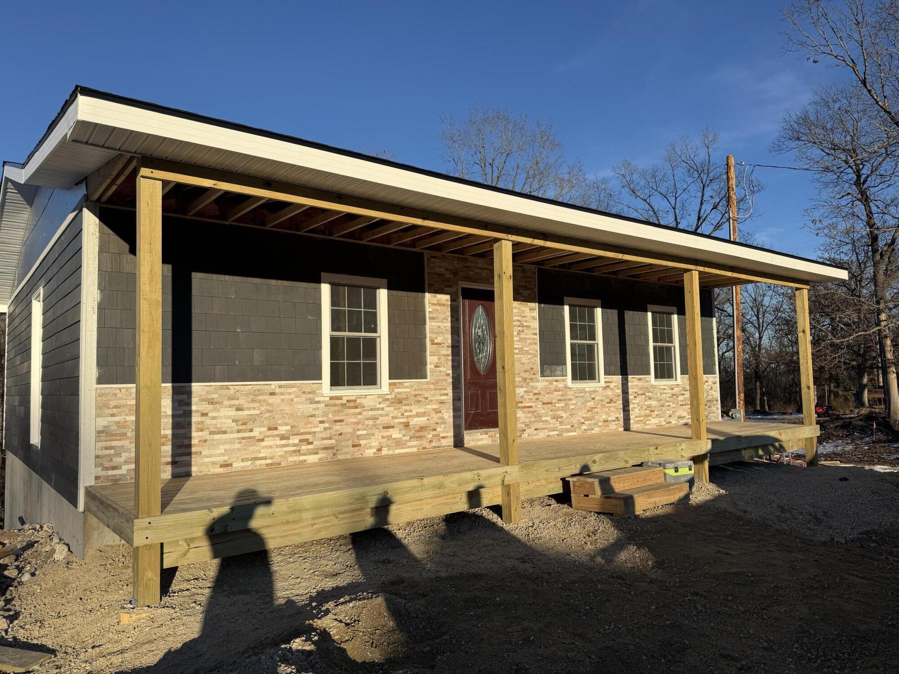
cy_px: 337
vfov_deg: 56.8
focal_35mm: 24
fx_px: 623
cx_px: 450
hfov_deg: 71.6
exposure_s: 1/5814
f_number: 1.78
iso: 80
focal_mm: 6.76
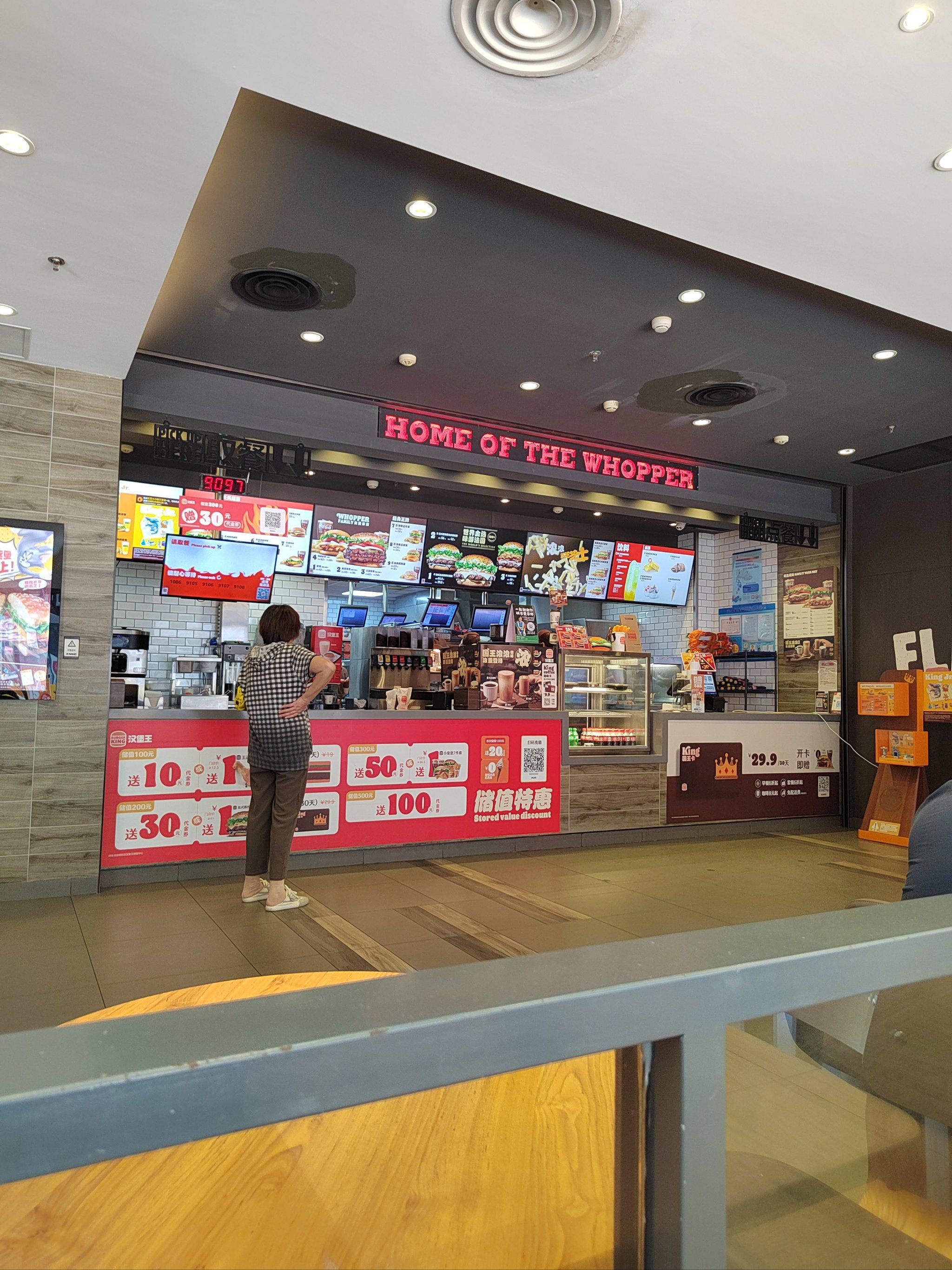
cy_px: 635
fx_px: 843
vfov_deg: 73.9
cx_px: 476
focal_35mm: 23
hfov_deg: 58.9
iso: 1419
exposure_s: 1/100
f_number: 1.9
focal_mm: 5.52
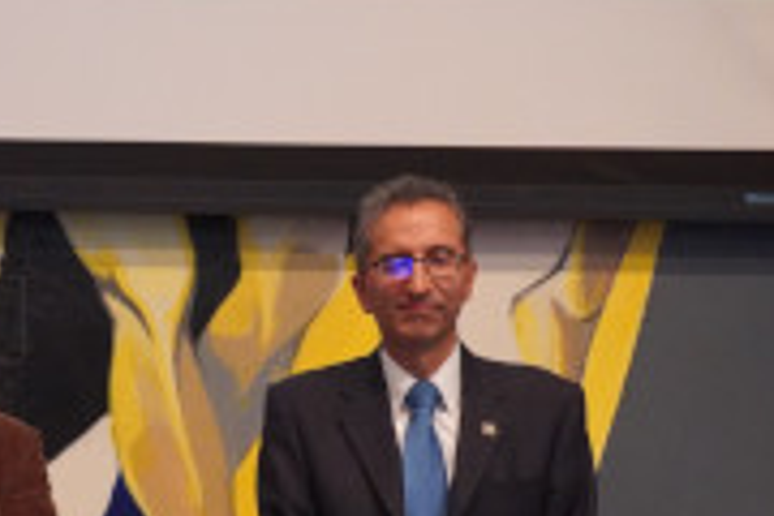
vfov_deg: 8.5
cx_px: -64
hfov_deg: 12.5
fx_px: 3467
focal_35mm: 161
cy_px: 520
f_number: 5.6
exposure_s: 1/80
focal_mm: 43
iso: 6400
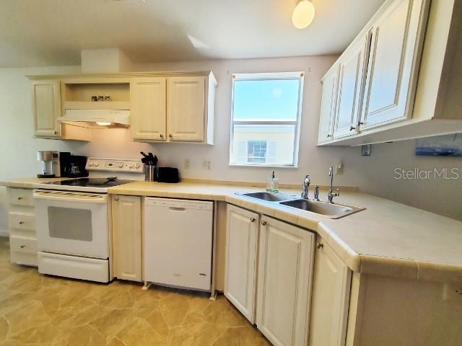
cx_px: 231
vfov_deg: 89.9
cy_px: 173
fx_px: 174
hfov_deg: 106.2
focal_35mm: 13
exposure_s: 1/120
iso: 100
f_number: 2.2
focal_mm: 1.8
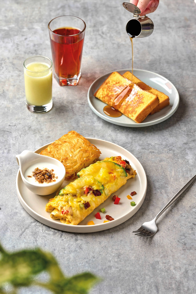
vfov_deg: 19.5
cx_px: 98
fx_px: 857
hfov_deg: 13.0
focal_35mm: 105
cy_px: 147
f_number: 8
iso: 160
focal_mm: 105
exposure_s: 1/100
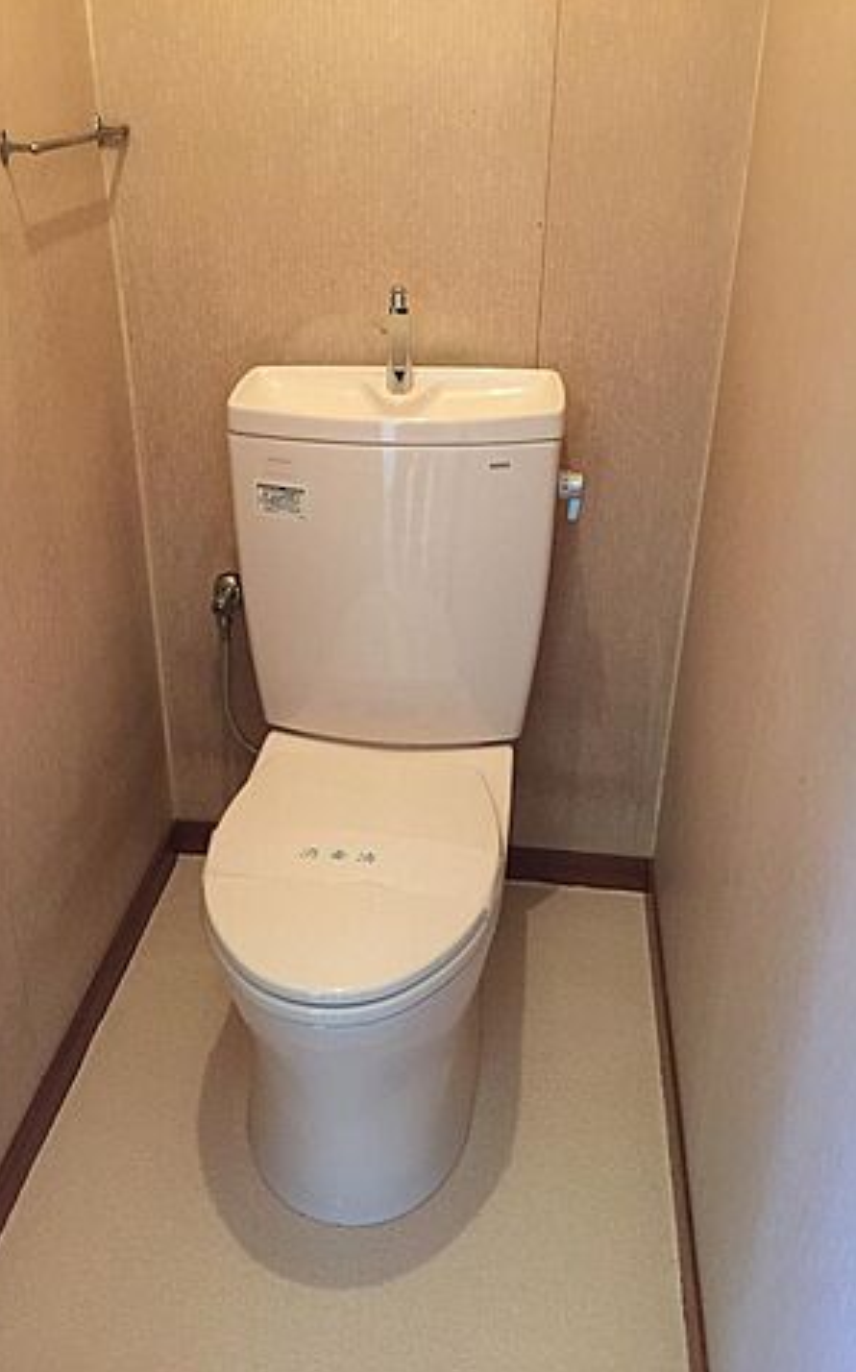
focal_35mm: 31
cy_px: 683
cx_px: 349
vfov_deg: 61.3
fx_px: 1159
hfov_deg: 40.4
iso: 160
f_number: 2.2
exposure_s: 1/17
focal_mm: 4.15
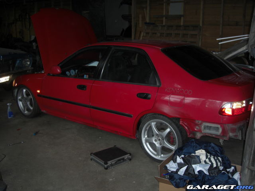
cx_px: 128
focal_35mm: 38
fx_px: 280
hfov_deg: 49.0
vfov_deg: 37.7
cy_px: 96
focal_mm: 7.9
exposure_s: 1/60
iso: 100
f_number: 2.8
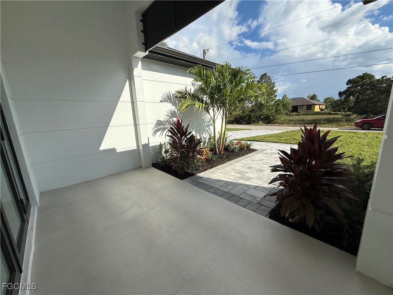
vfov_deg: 85.7
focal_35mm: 14
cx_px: 196
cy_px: 148
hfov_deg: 102.1
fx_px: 159
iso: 50
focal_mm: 2.22
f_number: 2.2
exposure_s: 1/3663
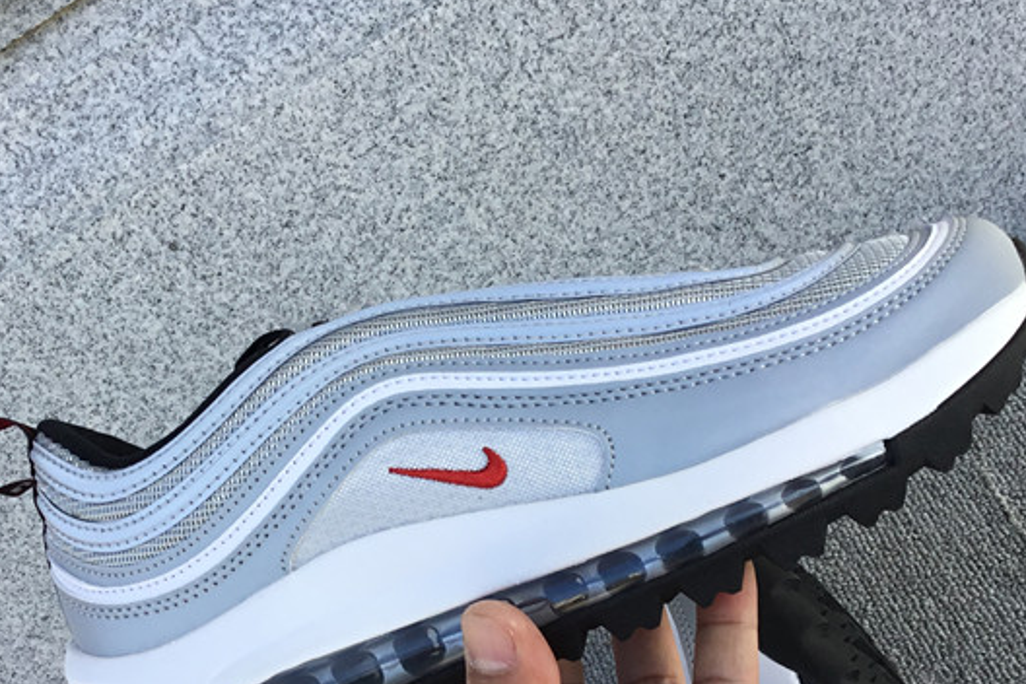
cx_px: 459
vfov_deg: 24.4
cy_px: 477
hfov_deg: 36.2
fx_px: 1567
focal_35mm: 55
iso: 25
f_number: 2.4
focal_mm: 3.3
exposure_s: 1/275
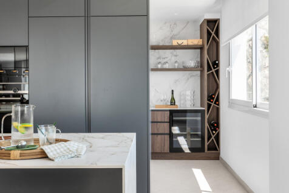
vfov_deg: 31.9
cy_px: 96
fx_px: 337
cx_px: 144
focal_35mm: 42
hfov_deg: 46.4
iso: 50
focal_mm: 28
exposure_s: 1/15
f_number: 10
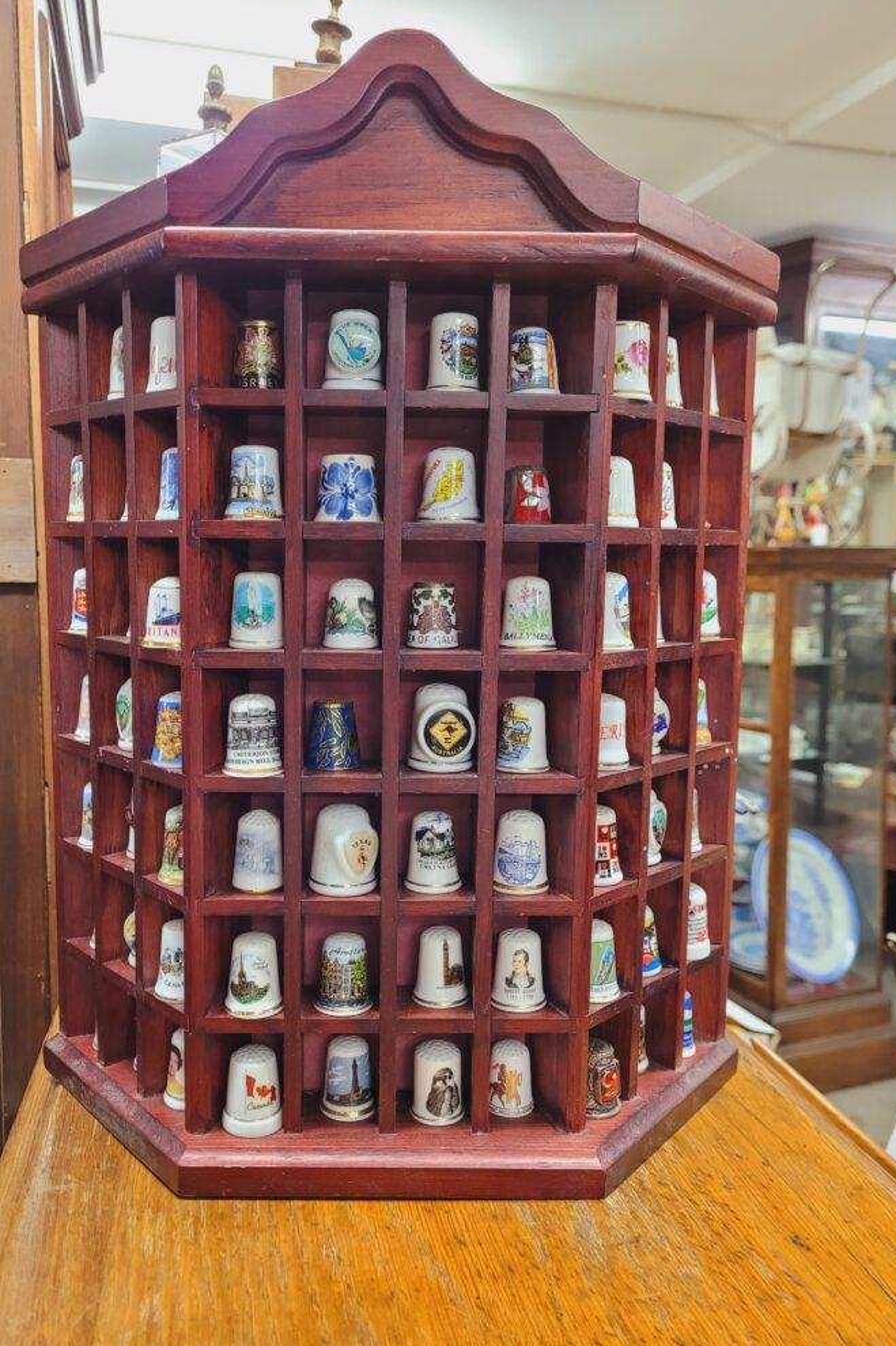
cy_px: 686
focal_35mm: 28
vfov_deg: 65.5
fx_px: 1046
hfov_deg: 46.3
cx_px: 413
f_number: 1.8
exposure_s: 1/50
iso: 320
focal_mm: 5.4
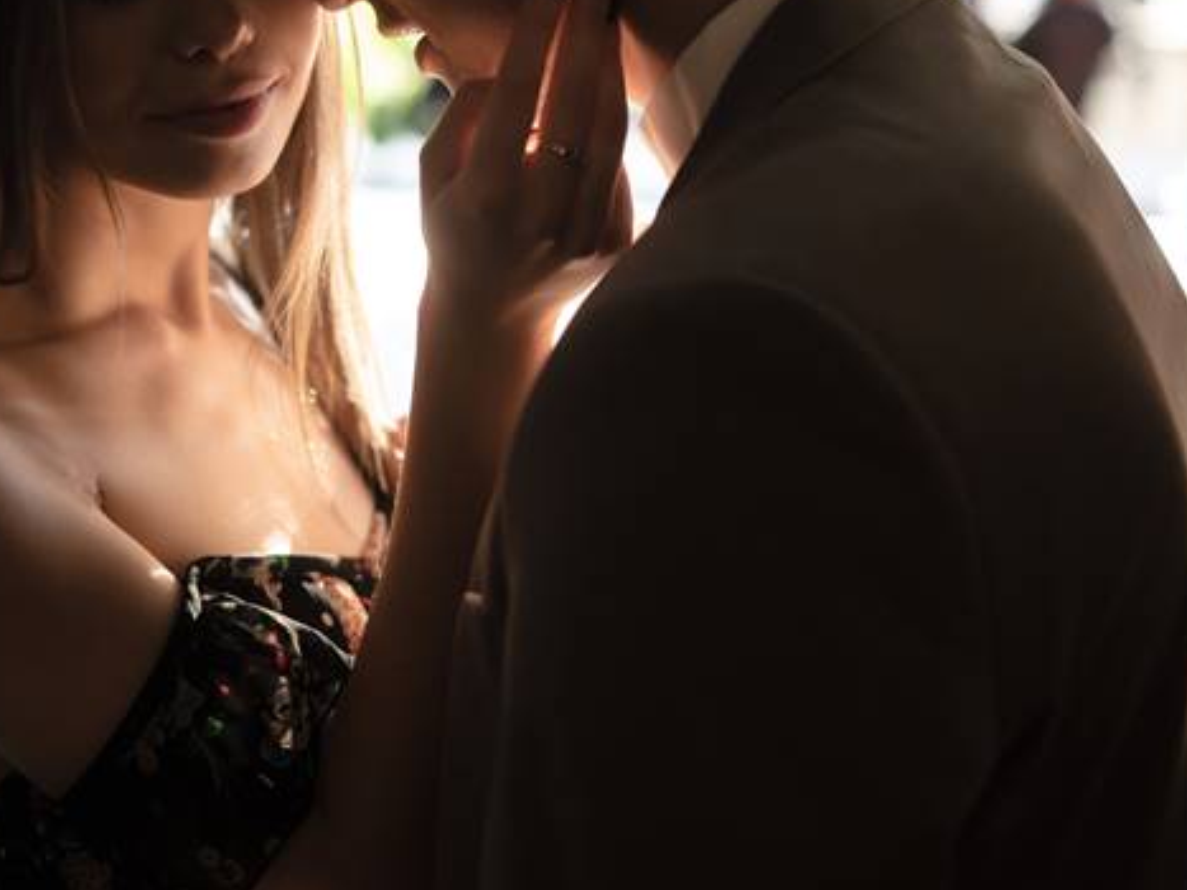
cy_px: 392
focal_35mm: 68
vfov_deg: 21.6
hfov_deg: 28.5
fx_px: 2331
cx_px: 442
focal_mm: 55
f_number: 2.5
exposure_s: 1/100
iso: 640
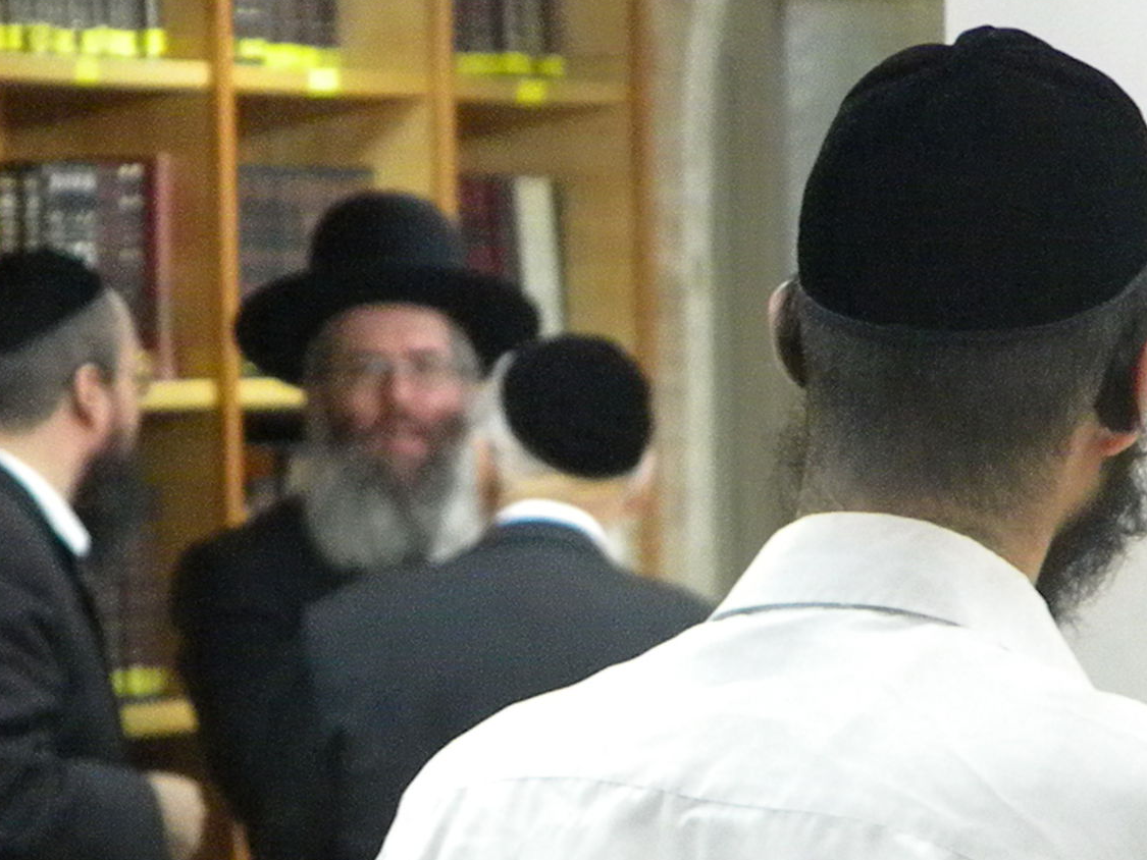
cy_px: 489
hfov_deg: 5.7
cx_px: 442
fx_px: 11466
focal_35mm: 346
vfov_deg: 4.3
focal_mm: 50.4
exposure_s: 1/79.6
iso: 3200
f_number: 5.4
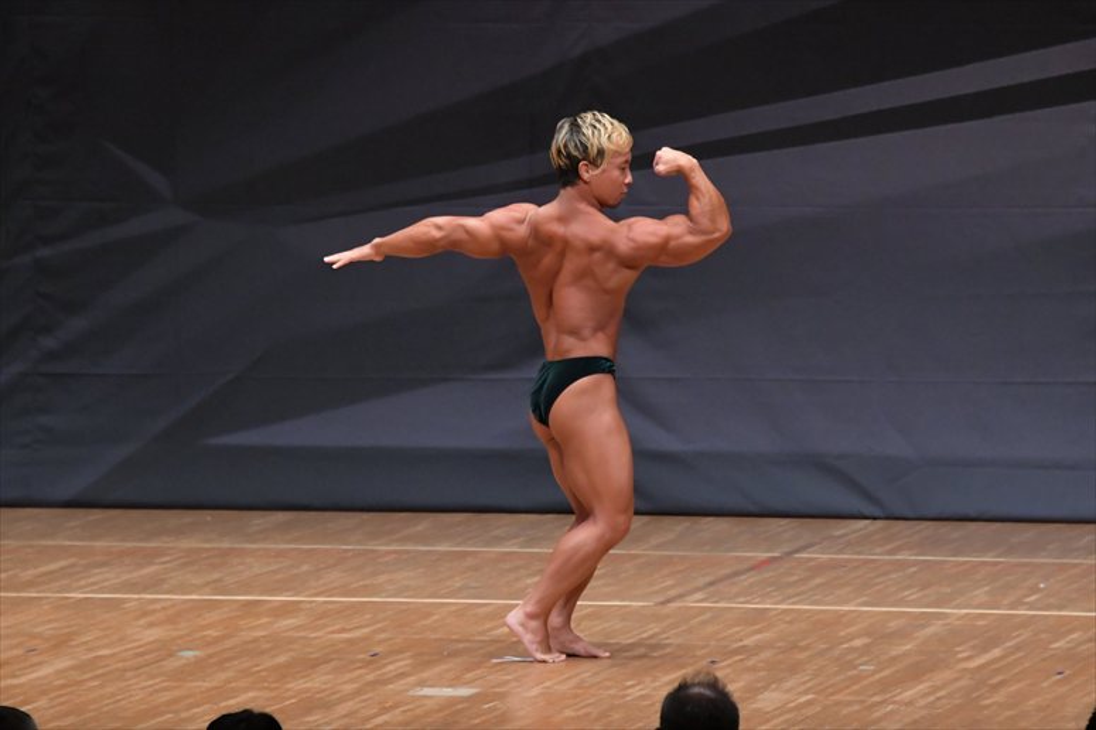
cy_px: 365
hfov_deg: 7.6
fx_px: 8216
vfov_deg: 5.1
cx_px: 548
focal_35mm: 270
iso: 6400
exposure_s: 1/400
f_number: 5.6
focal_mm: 180
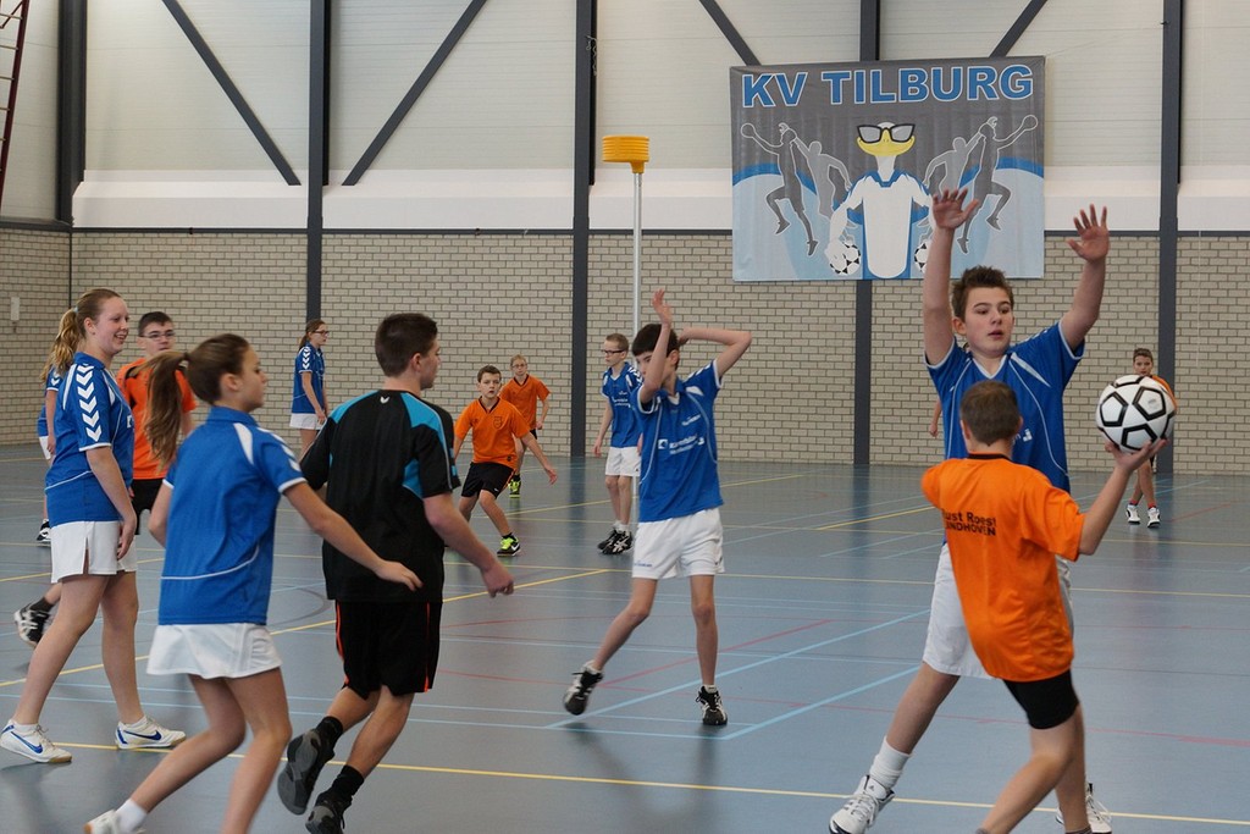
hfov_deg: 27.0
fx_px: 2604
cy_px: 417
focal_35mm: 75
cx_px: 625
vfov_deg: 18.2
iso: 640
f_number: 4
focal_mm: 50
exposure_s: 1/160
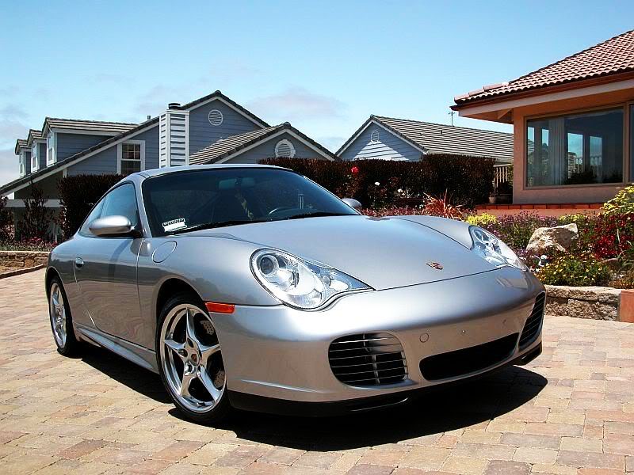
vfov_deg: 40.7
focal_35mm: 35
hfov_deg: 52.6
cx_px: 317
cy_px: 238
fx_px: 641
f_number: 7.1
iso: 100
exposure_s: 1/380
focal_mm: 8.9
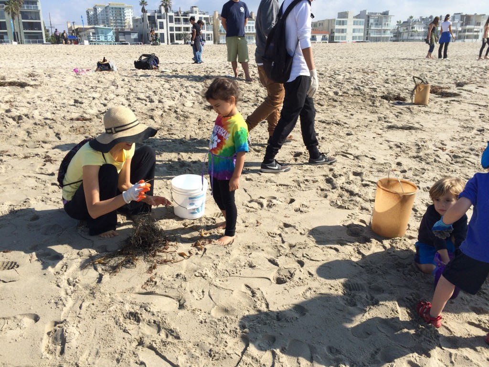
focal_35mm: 29
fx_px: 410
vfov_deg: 48.2
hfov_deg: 61.7
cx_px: 244
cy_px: 184
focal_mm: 4.15
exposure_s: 1/2053
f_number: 2.2
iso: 32
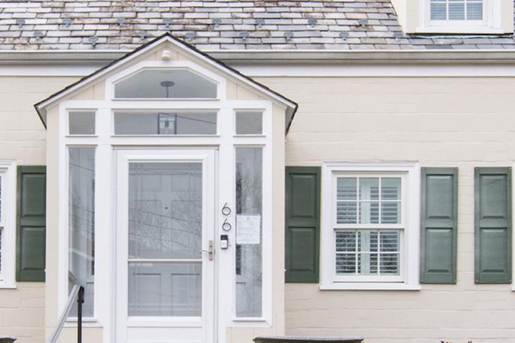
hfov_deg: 31.0
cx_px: 167
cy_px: 205
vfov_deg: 21.1
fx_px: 922
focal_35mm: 64
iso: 640
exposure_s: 1/160
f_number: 14
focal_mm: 15
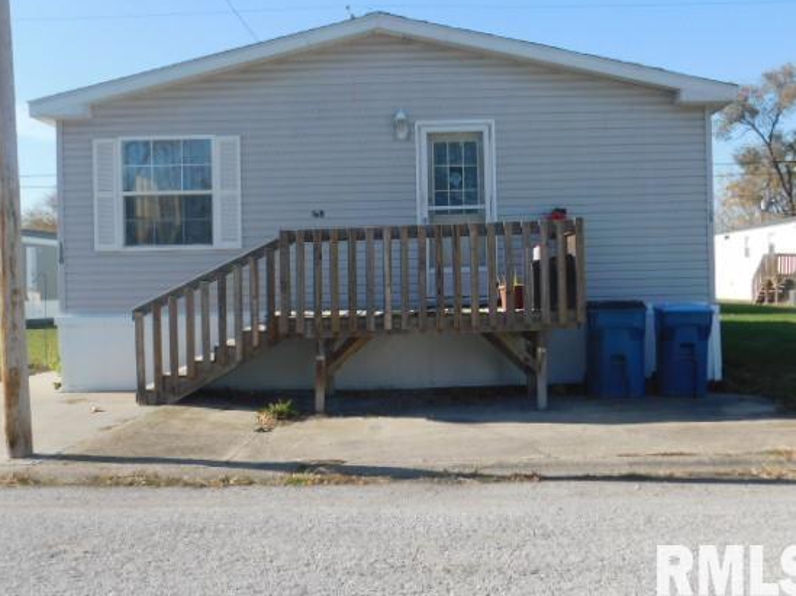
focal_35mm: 42
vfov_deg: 34.3
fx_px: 965
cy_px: 271
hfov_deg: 44.8
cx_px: 413
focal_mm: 6.3
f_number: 3.5
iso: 125
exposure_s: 1/800
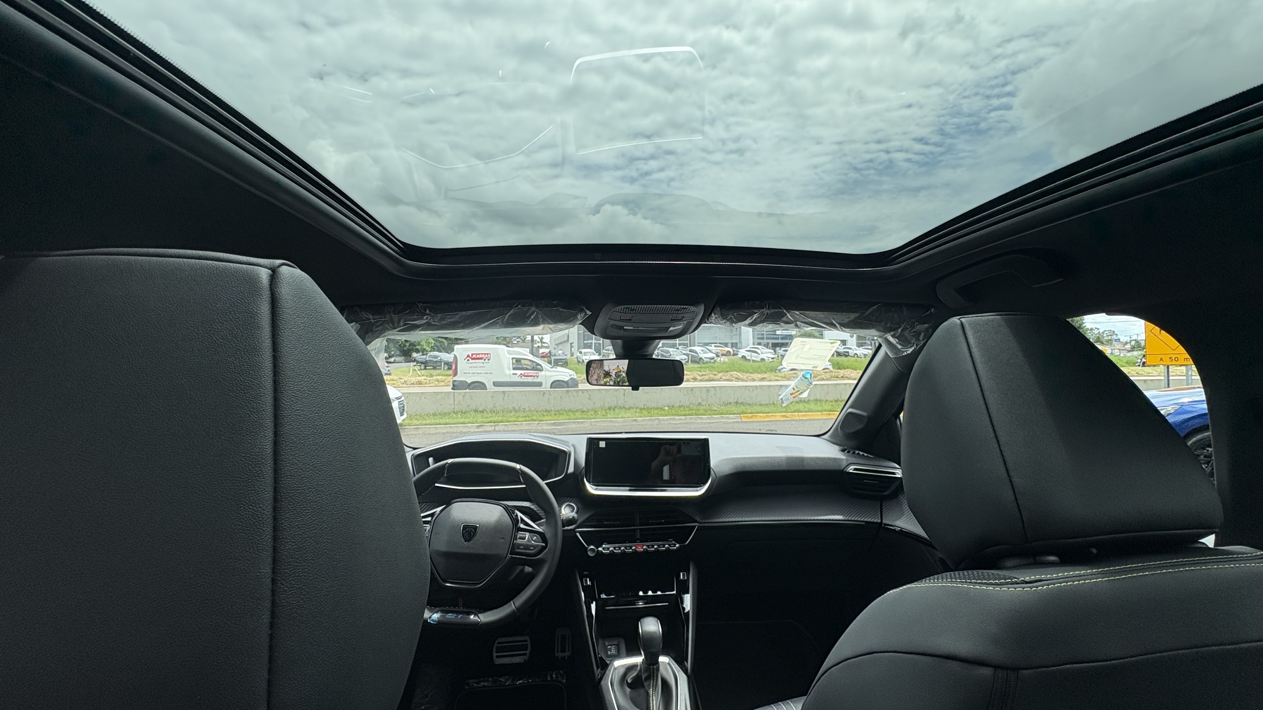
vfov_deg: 67.1
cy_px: 360
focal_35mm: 16
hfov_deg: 99.3
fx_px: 536
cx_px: 653
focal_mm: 2.22
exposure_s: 1/693
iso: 40
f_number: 2.2
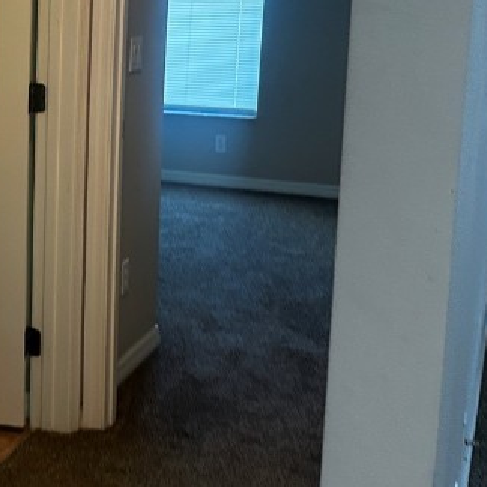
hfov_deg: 23.3
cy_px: 141
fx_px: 1066
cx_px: -116
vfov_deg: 25.5
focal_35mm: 67
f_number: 1.78
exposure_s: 1/60
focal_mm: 6.86
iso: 200
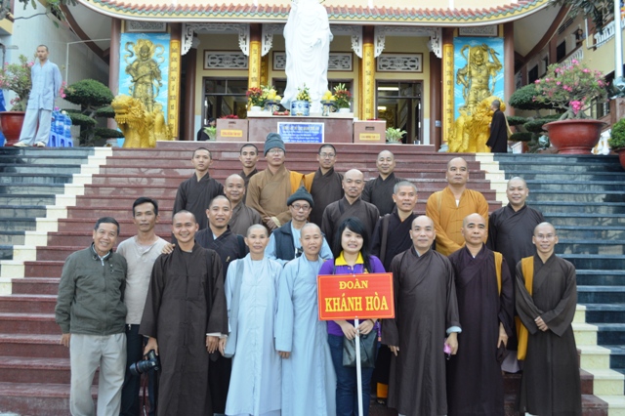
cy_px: 208
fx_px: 625
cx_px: 312
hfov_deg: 53.2
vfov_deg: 36.8
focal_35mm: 36
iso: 360
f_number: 5.6
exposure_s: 1/125
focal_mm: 24
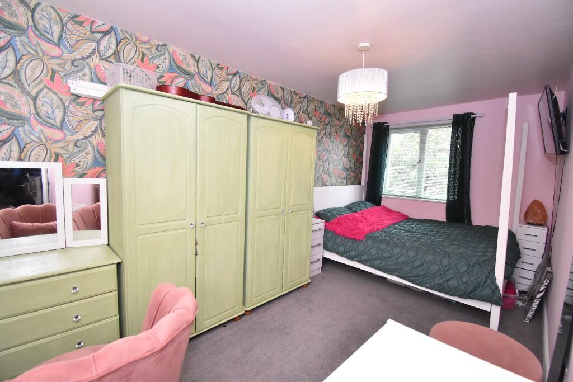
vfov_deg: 77.3
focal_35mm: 15
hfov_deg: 100.4
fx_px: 239
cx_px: 286
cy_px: 191
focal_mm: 10
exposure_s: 1/100
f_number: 4.5
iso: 1600
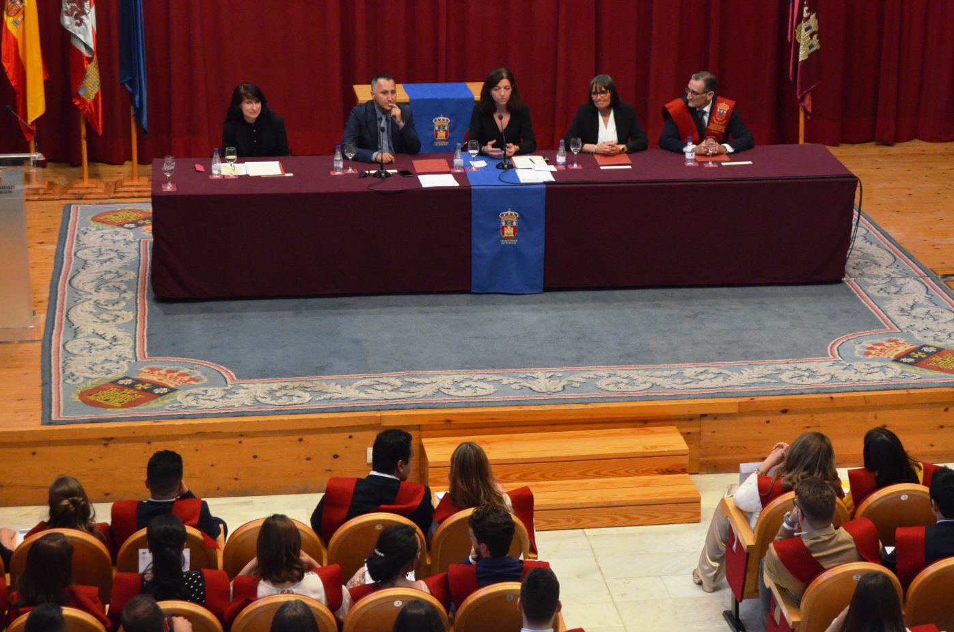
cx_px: 535
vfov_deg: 14.4
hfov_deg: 21.6
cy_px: 272
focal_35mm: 95
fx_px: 2501
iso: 2500
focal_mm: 55
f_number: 5.6
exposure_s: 1/100
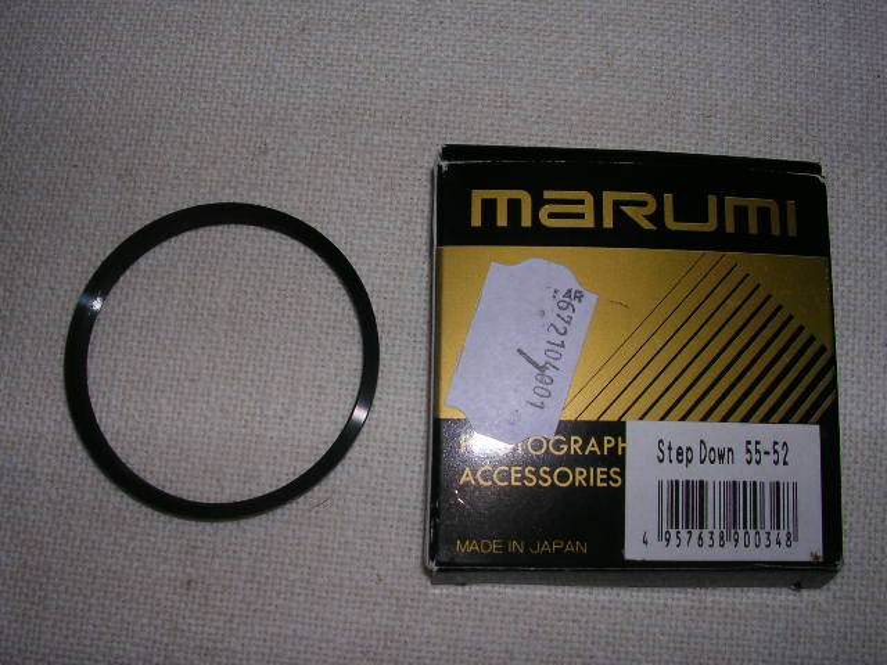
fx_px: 974
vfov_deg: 37.7
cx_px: 444
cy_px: 332
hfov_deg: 49.0
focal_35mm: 38
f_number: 5.6
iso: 50
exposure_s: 1/60.1
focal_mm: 5.8
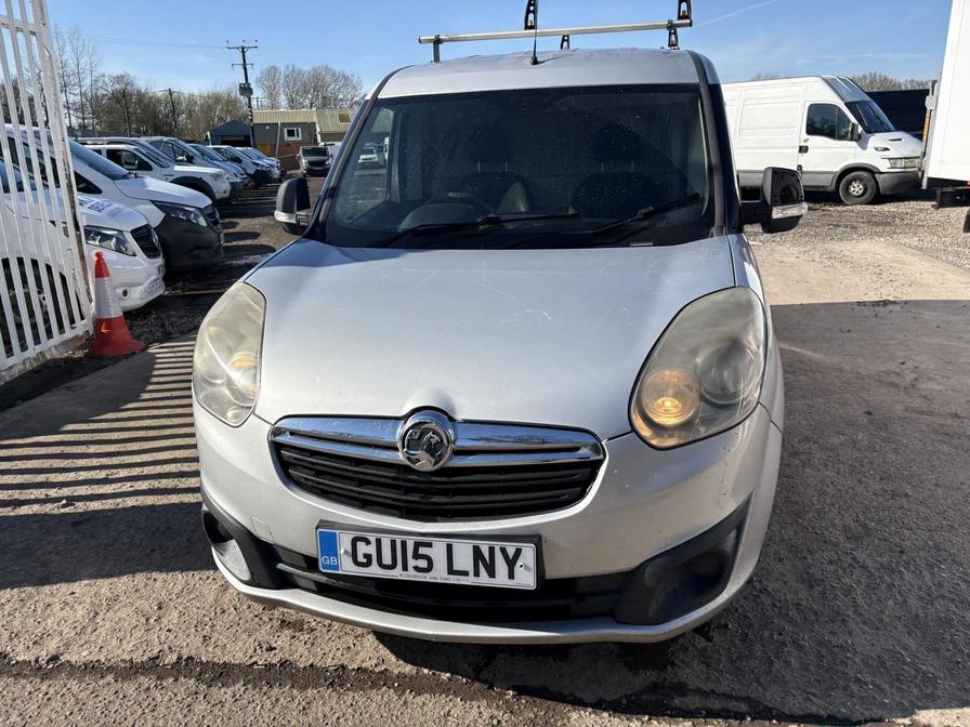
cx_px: 485
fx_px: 729
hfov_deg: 67.3
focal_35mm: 26
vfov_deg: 53.1
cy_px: 364
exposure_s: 1/3831
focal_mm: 5.96
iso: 64
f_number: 1.6
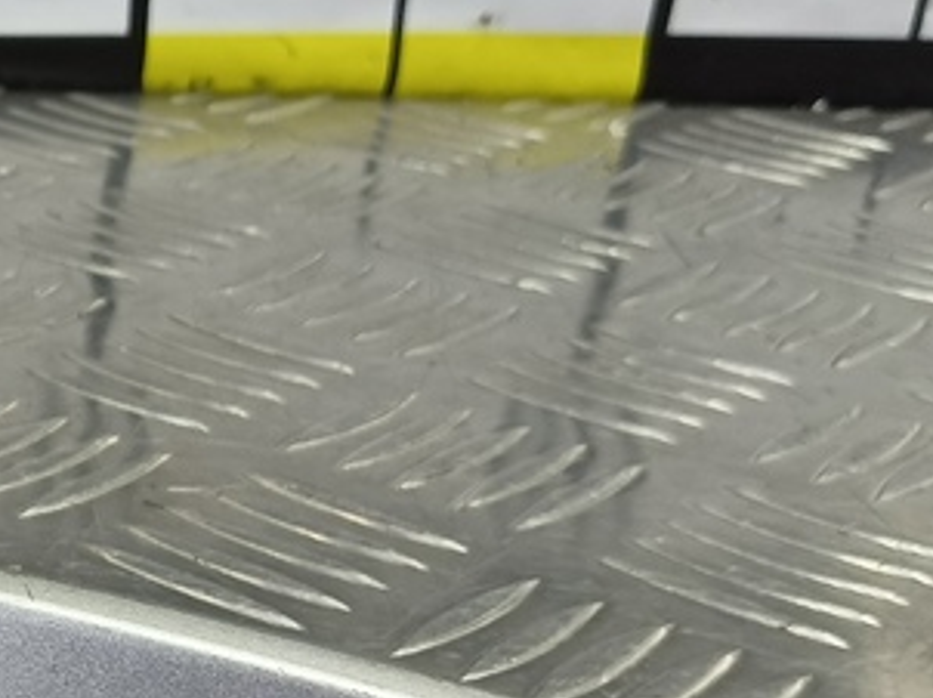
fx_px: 2101
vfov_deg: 18.2
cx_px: -429
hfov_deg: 21.4
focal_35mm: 78
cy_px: 772
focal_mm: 4.11
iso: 105
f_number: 1.6
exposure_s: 1/50
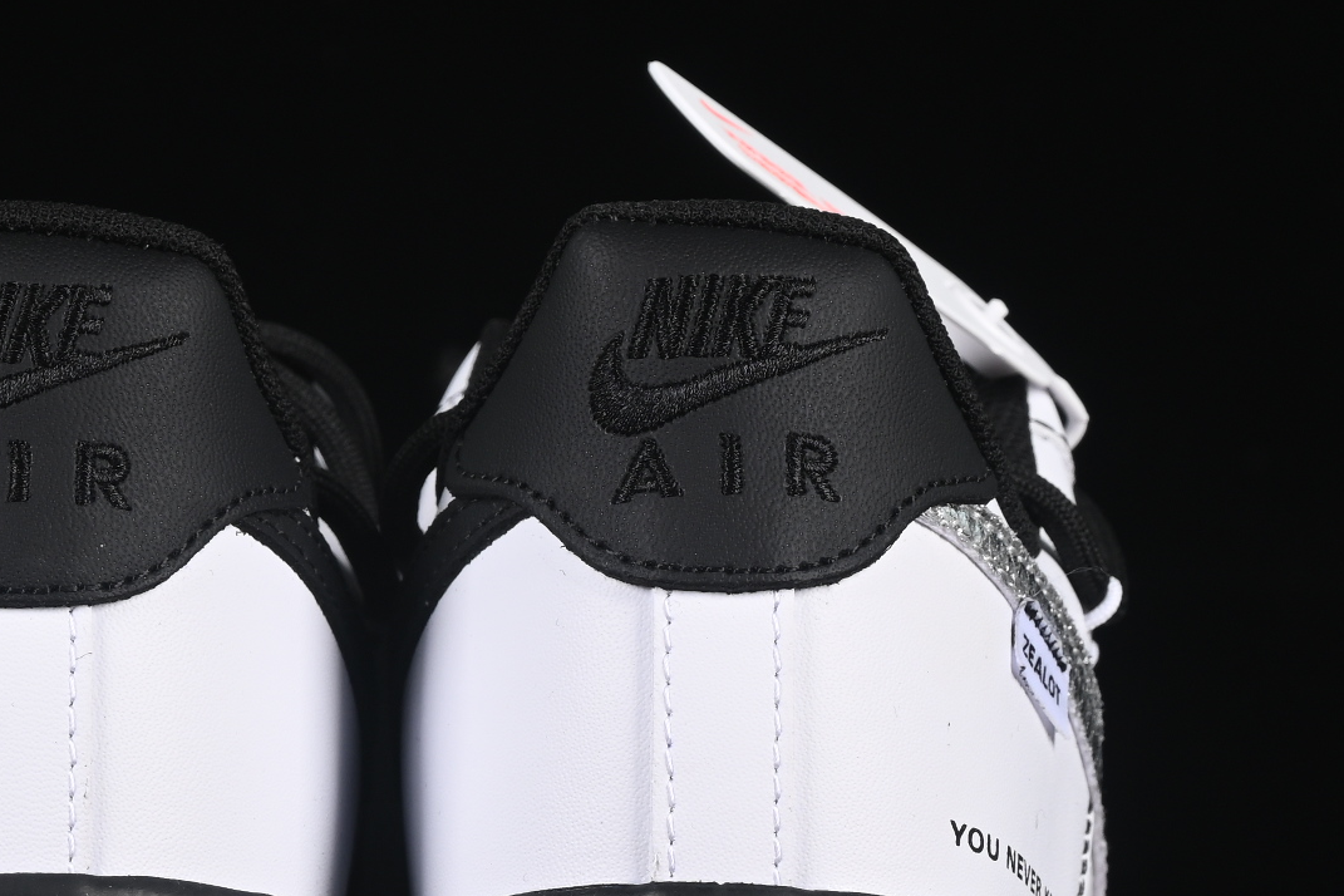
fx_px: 7279
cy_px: 540
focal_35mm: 195
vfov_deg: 7.0
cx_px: 364
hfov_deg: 10.5
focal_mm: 50
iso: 160
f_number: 7.1
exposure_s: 1/80
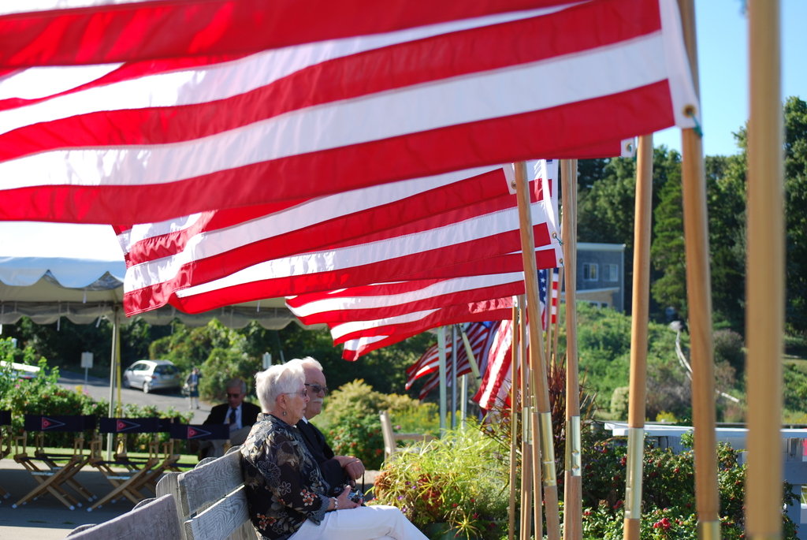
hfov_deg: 24.6
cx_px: 404
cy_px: 270
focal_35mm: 82
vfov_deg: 16.6
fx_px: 1851
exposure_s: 1/200
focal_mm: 55
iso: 100
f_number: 7.1
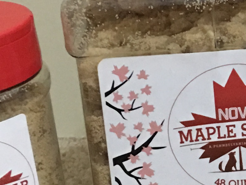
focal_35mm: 147
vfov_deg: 10.1
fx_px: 1045
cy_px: 77
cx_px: 465
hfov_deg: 12.1
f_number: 2.2
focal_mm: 4.15
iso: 100
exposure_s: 1/15
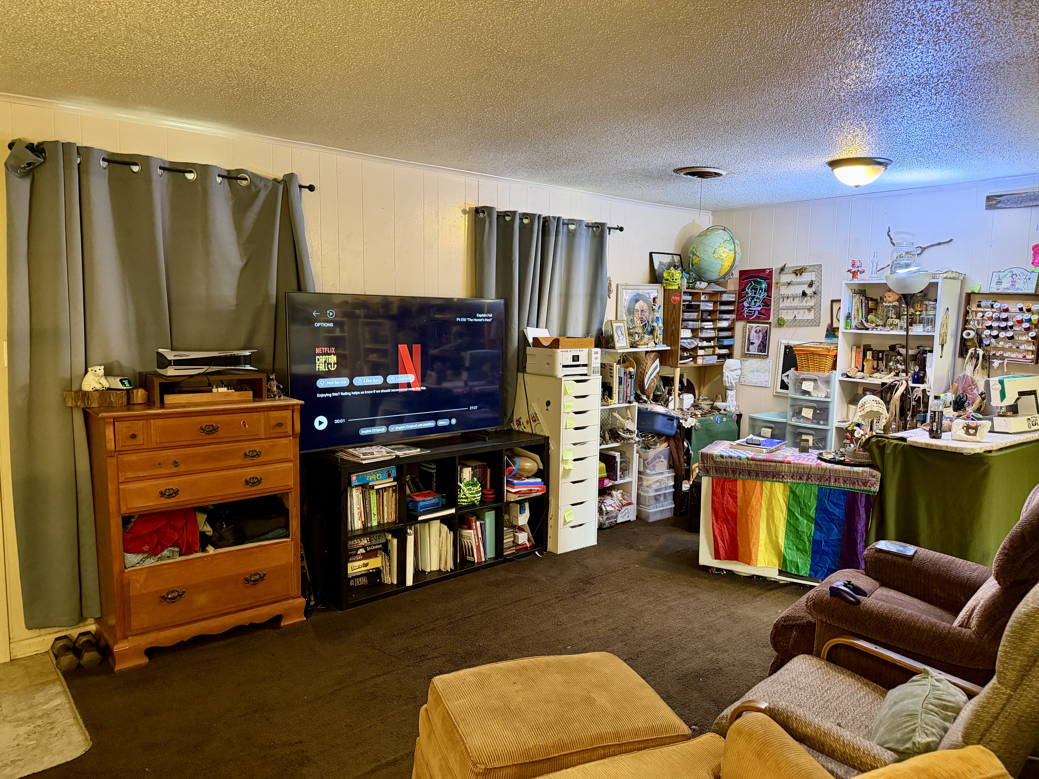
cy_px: 390
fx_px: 720
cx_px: 520
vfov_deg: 56.8
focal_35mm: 24
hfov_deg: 71.6
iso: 800
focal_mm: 6.76
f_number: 1.78
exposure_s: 1/40
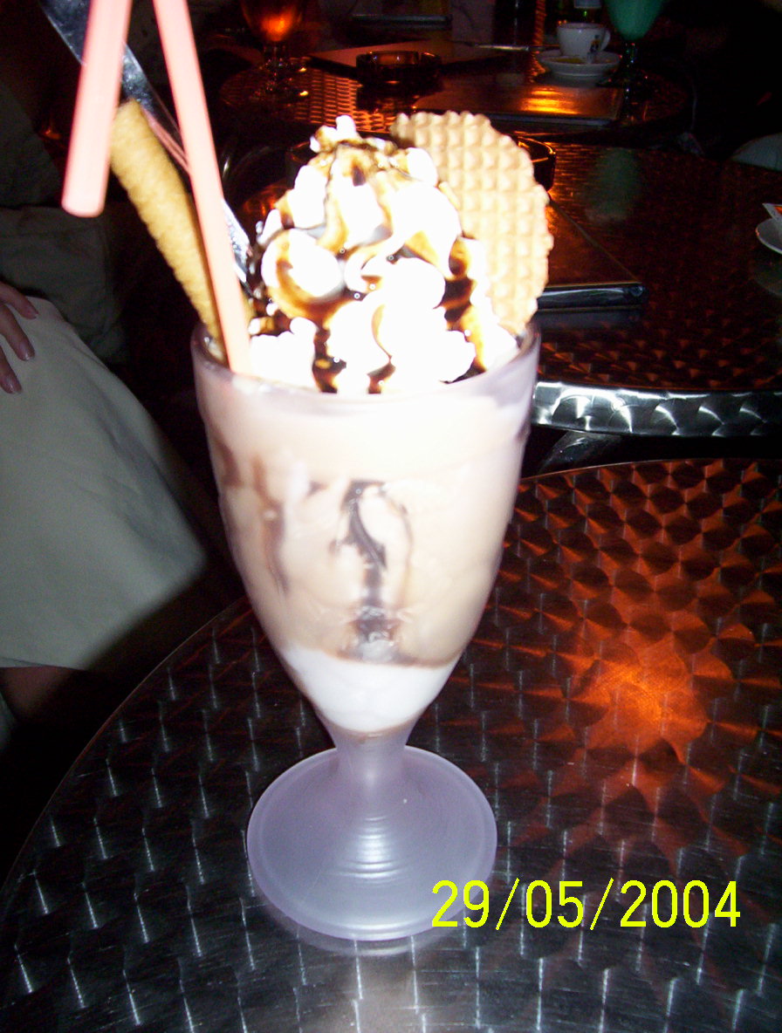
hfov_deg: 33.8
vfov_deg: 43.7
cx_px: 391
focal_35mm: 43
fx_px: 1288
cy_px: 516
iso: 140
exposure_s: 1/60
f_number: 2.73
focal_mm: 5.77
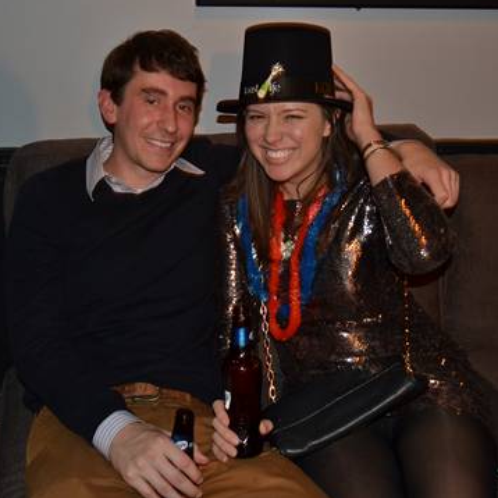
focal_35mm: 47
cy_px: 248
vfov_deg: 36.1
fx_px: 765
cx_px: 241
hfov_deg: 36.1
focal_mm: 24
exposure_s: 1/4
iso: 400
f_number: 4
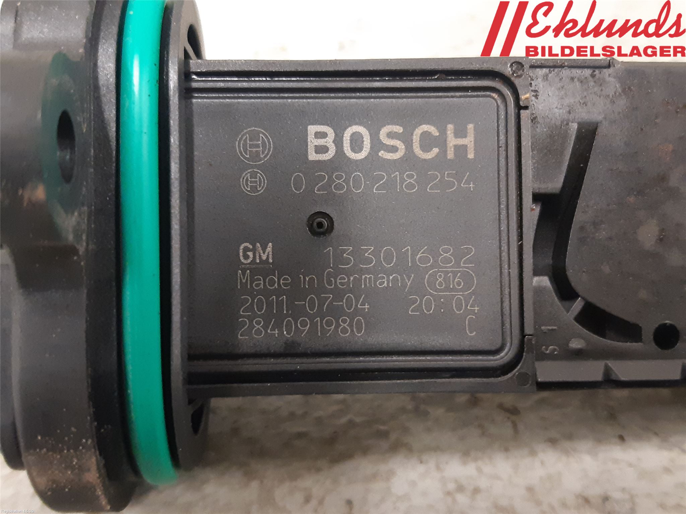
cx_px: 343
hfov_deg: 67.3
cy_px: 257
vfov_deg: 53.1
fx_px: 515
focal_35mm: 26
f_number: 1.7
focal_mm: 3.93
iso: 320
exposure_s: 1/25
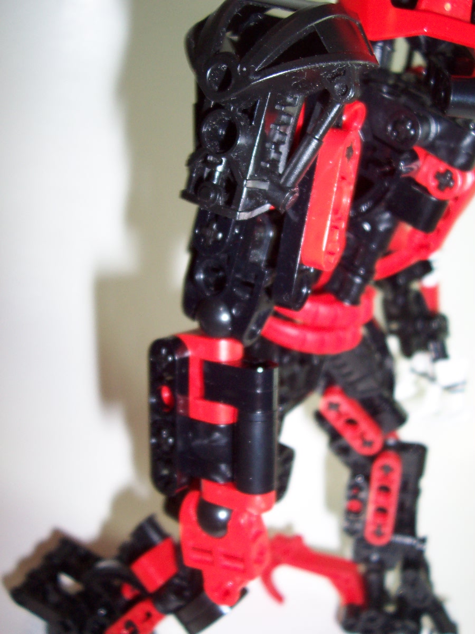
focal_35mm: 37
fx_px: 677
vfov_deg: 50.1
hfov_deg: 38.7
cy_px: 317
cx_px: 238
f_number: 2.8
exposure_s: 1/60
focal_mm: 5.6
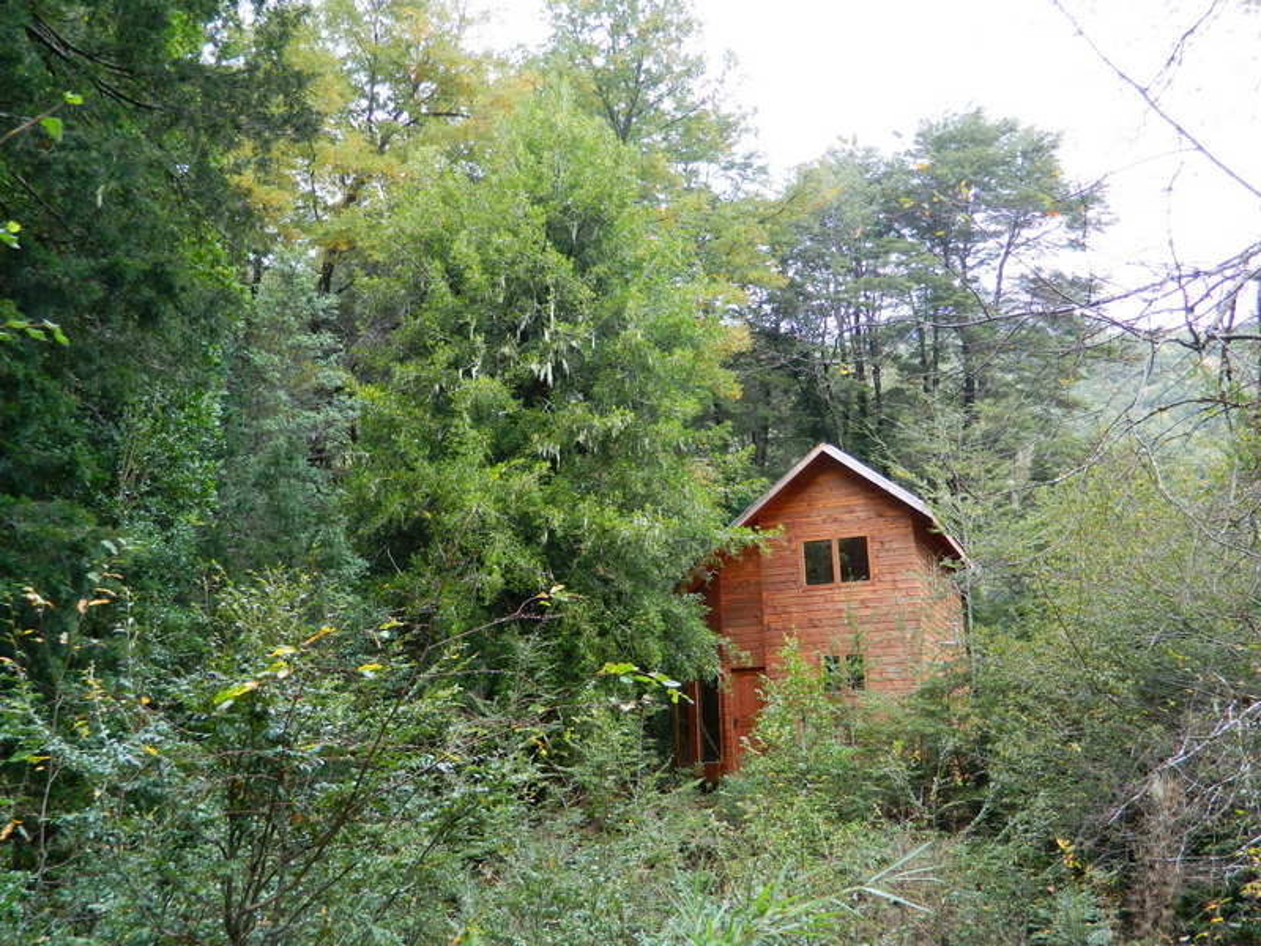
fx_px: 1129
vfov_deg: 45.4
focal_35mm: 31
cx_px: 630
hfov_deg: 58.4
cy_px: 473
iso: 80
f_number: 3.2
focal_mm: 5.6
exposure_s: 1/40
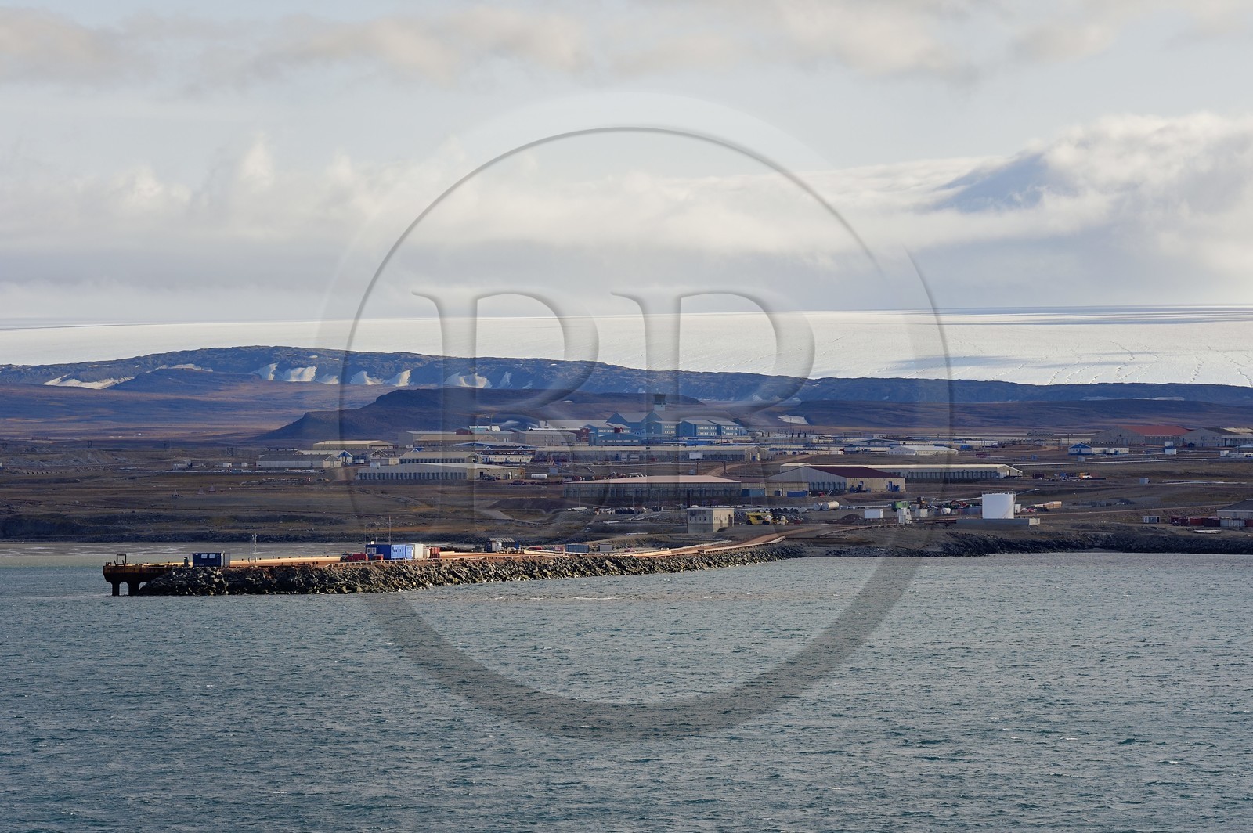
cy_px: 416
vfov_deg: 6.9
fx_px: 6955
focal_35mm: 200
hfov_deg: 10.3
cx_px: 626
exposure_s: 1/800
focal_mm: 200
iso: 200
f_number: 9
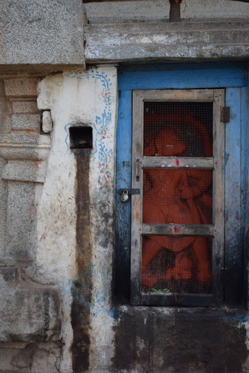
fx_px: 519
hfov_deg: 26.9
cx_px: 85
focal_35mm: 50
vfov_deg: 39.6
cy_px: 188
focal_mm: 22
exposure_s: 1/4000
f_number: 3.8
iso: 800
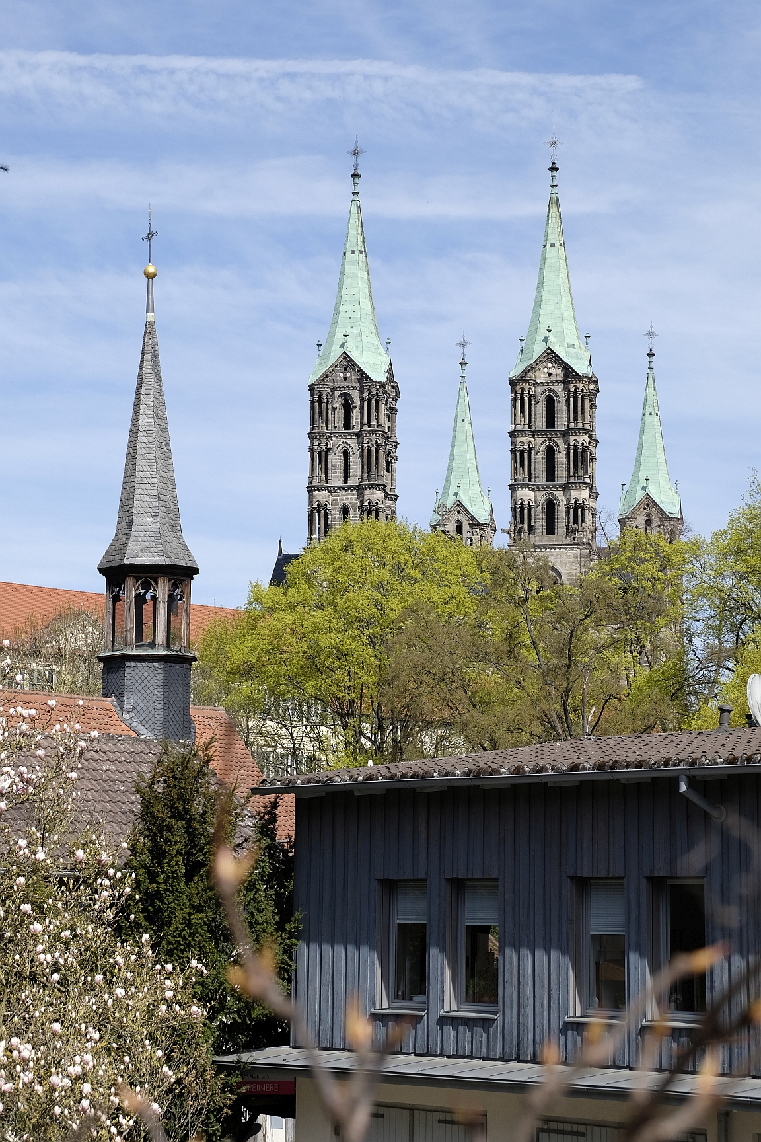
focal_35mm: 75
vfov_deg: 27.0
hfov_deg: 18.2
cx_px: 380
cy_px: 571
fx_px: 2378
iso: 200
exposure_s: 1/350
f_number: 8
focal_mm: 50
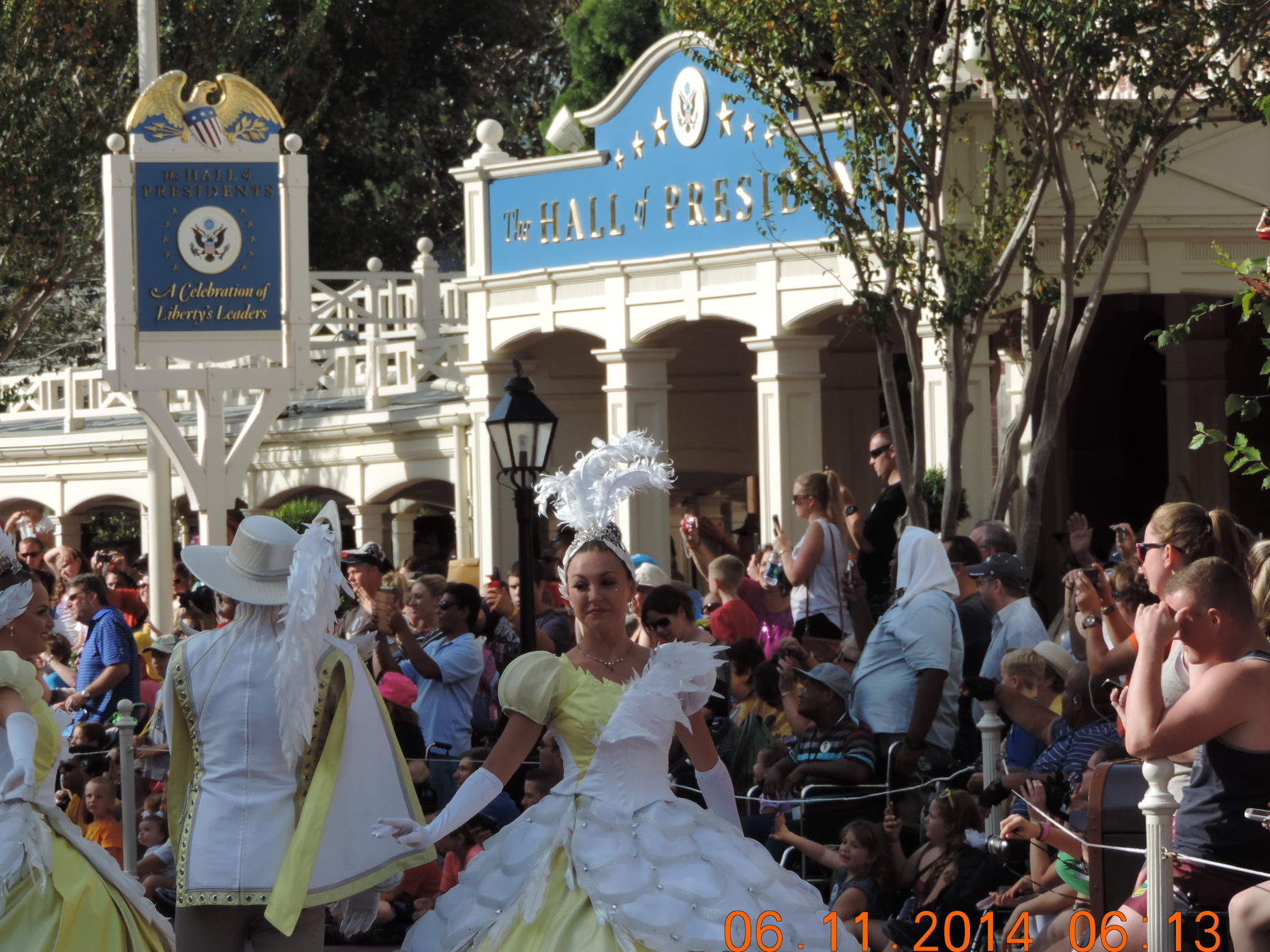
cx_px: 444
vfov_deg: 7.1
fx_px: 7631
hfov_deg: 9.5
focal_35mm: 208
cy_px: 428
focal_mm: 27.6
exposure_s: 1/500
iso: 80
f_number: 4.4
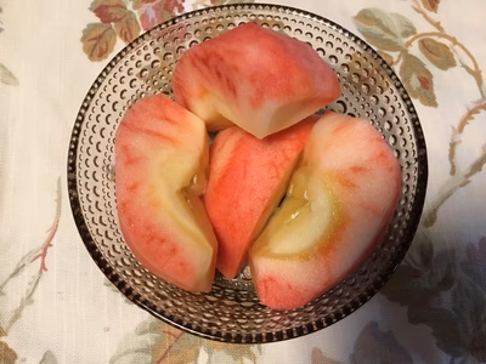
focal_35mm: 31
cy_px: 182
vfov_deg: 45.4
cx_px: 243
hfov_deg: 58.4
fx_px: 435
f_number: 2.4
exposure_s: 1/30
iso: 125
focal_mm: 3.3
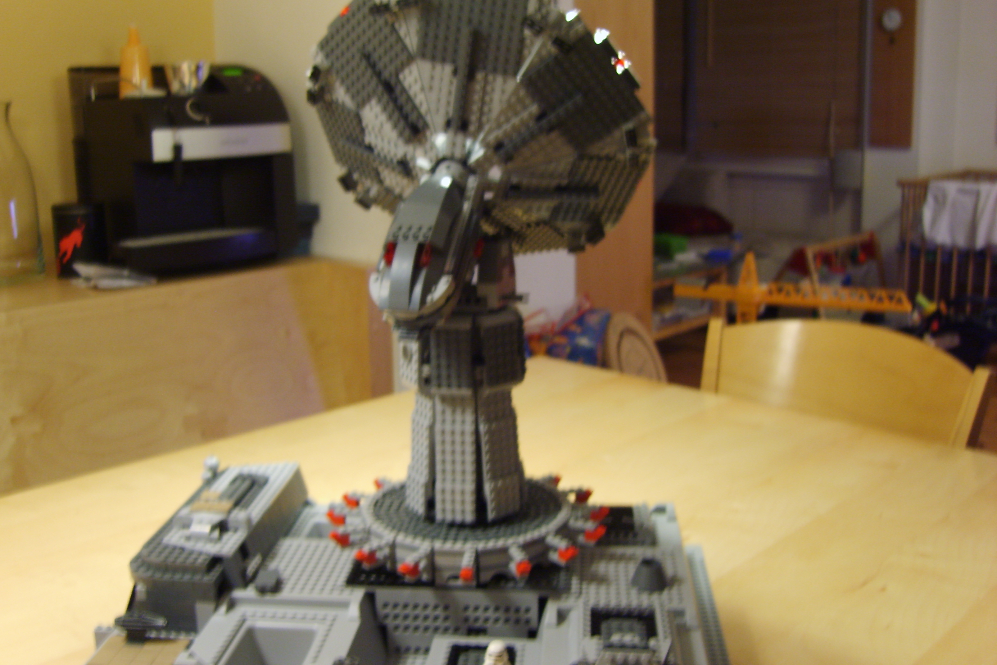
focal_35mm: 37
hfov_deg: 51.9
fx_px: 1025
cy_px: 322
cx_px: 494
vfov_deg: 35.9
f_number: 2.8
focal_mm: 7.4
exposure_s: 1/6
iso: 123
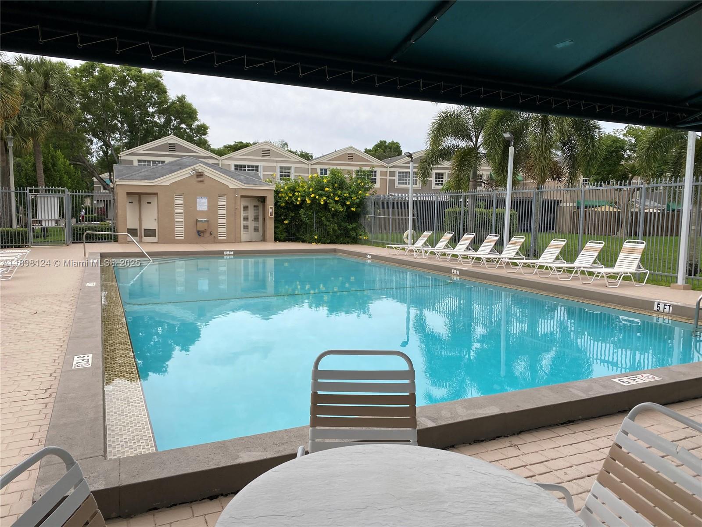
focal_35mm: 26
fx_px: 527
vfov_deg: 53.1
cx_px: 351
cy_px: 264
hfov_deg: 67.3
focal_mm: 4.25
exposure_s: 1/673
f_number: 1.8
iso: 32
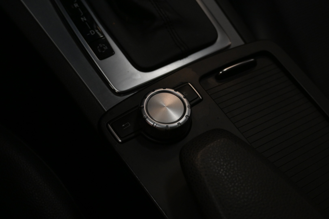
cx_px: 164
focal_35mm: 43
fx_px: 391
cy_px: 110
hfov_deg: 45.7
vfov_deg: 31.4
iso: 1600
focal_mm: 28.5
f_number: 4
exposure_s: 1/640
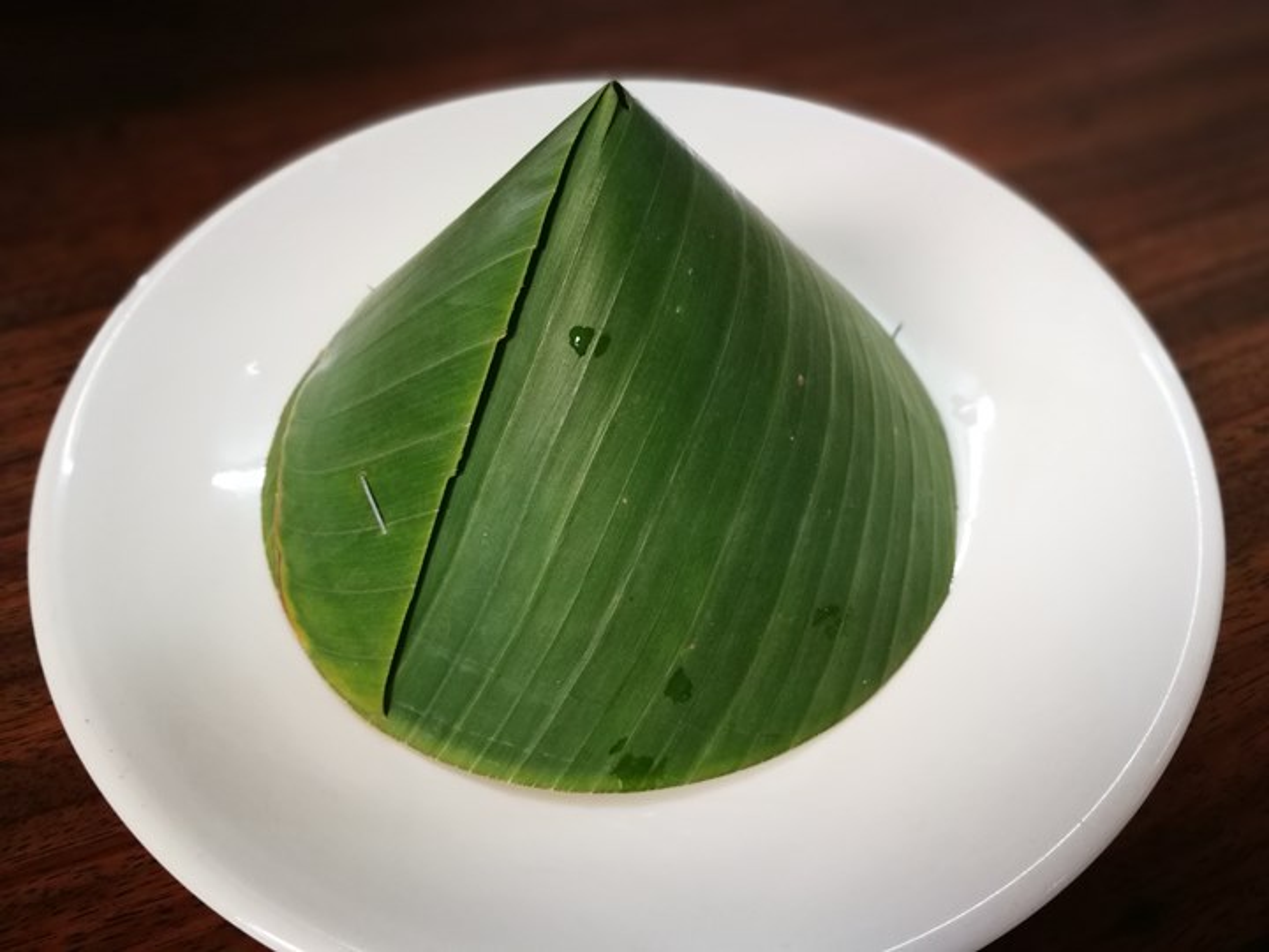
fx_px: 990
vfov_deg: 51.4
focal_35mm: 27
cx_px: 634
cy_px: 476
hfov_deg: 65.3
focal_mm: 4.5
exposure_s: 1/25
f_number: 4
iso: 320
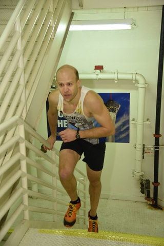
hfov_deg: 28.1
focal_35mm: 48
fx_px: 328
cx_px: 82
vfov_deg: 41.1
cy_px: 123
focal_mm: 48
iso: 1600
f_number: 4
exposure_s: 1/200
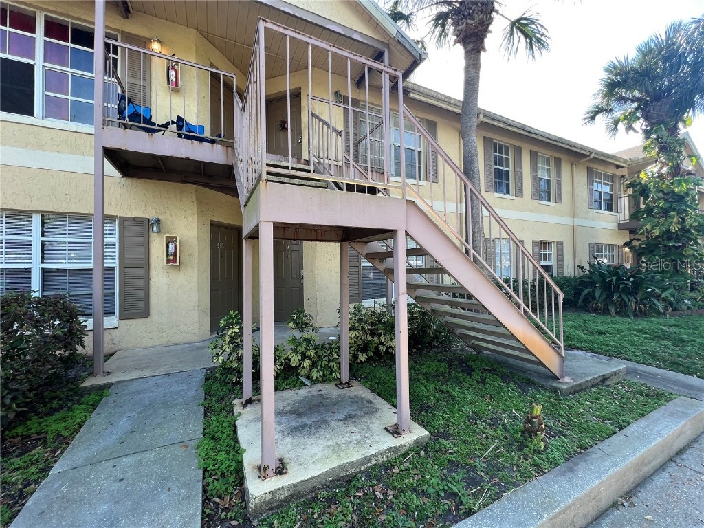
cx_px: 352
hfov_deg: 106.2
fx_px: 264
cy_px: 264
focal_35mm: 13
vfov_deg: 89.9
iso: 32
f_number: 1.8
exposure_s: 1/176
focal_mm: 1.57
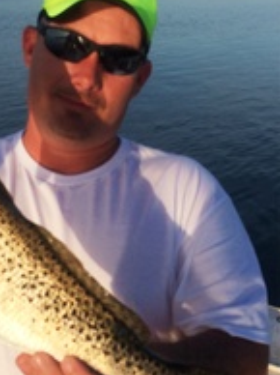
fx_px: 670
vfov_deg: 31.2
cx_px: 118
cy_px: 172
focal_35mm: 62
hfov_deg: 23.6
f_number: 2.2
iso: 40
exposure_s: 1/1953
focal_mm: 4.12
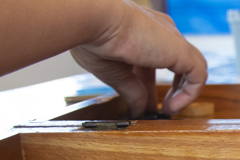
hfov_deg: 21.6
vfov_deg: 15.8
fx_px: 564
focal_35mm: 85
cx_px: 315
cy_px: 165
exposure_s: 1/200
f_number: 3.5
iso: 640
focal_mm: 17
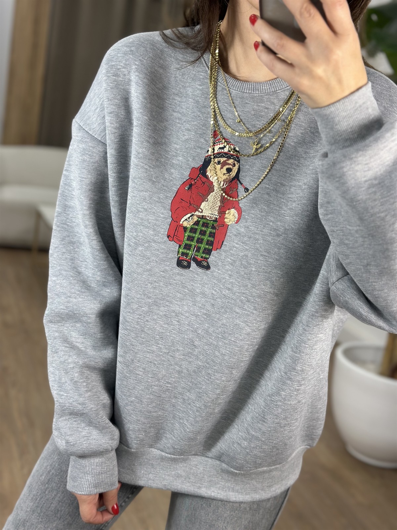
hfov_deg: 30.3
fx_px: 734
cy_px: 265
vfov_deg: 39.7
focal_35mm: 48
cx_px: 198
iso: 64
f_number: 1.78
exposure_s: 1/130
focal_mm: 6.86
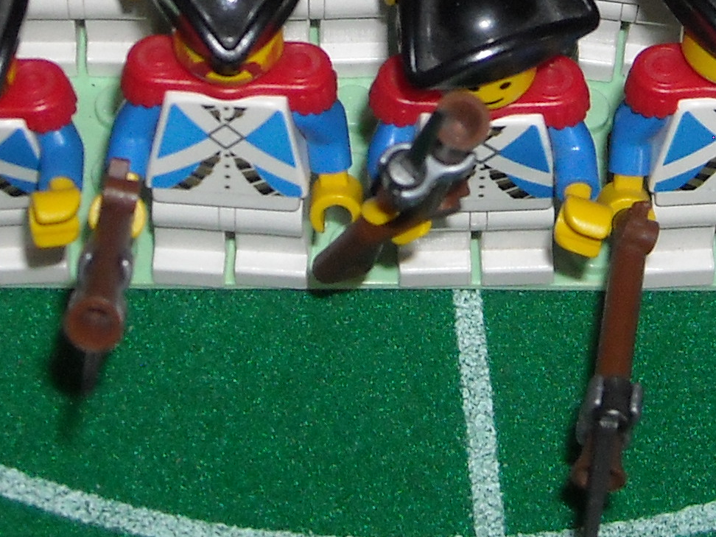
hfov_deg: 14.2
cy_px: -207
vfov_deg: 10.4
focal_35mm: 139
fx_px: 2875
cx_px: 395
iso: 200
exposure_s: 1/60
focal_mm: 7.1
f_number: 6.1
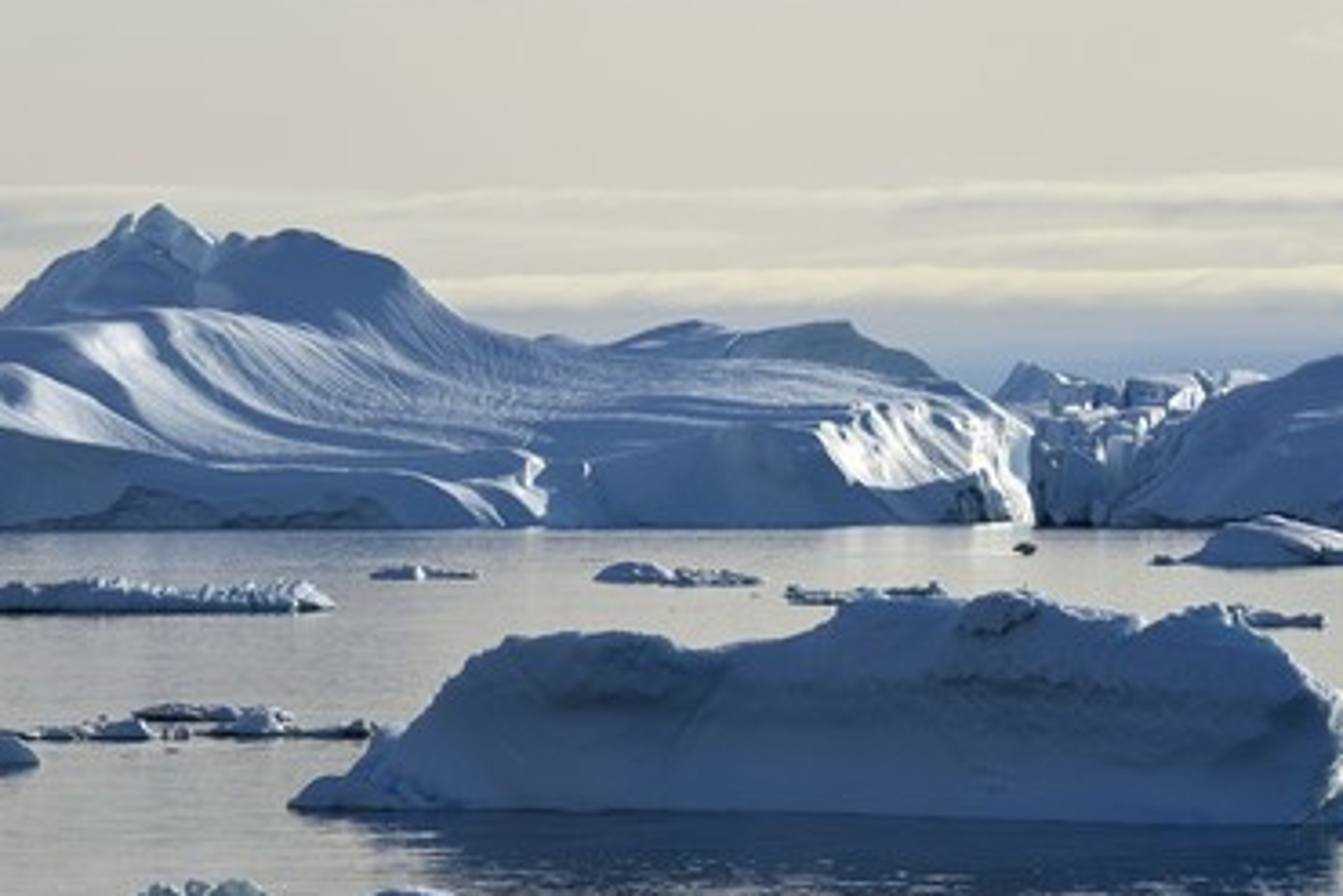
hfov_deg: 6.5
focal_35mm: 318
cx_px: 646
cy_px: 486
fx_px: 11867
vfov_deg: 4.3
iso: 200
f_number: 10
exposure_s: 1/640
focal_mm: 280
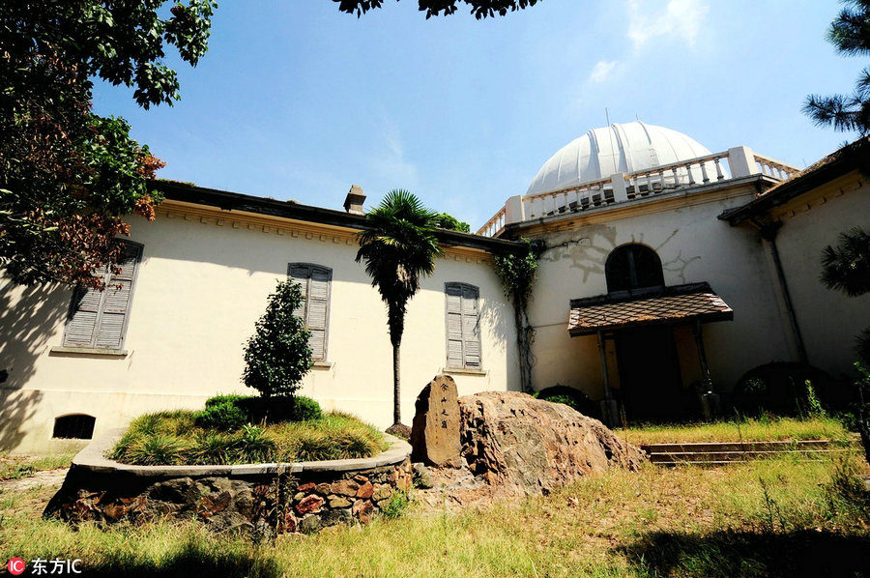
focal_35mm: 18
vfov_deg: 67.3
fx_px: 435
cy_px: 289
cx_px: 435
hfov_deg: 90.1
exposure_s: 1/160
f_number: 11
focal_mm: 12
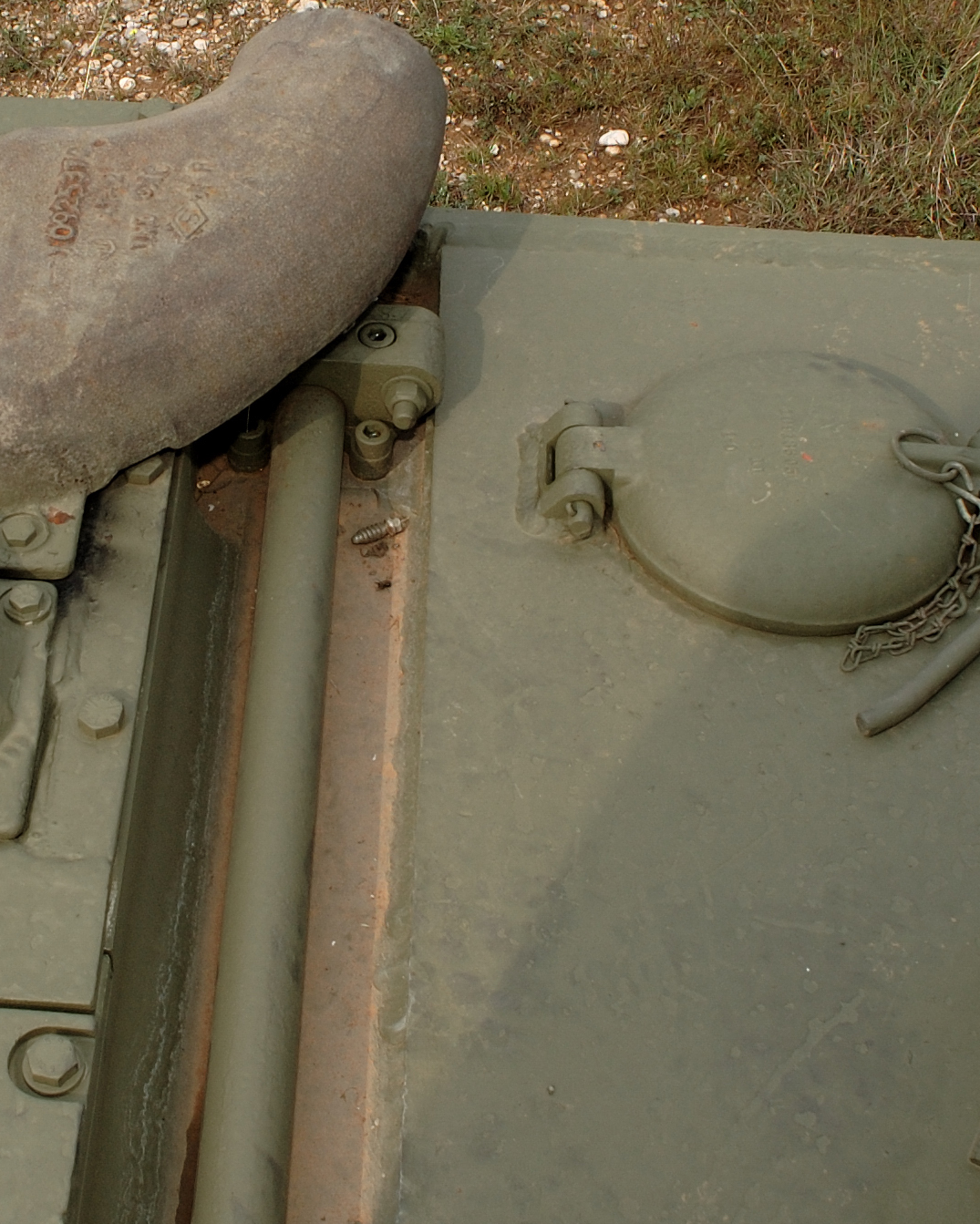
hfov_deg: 24.1
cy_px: 335
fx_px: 2283
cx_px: 330
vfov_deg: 29.6
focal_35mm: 63
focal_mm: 20
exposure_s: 1/200
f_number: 9
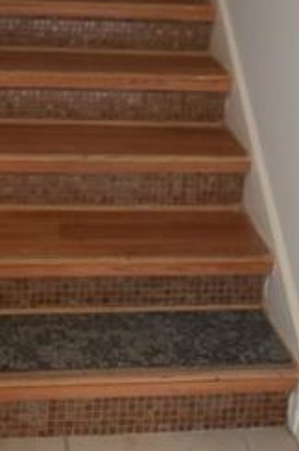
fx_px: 762
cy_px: 50
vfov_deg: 31.5
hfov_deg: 22.1
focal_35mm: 61
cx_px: 90
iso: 1100
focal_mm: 28
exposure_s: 1/30
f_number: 3.5
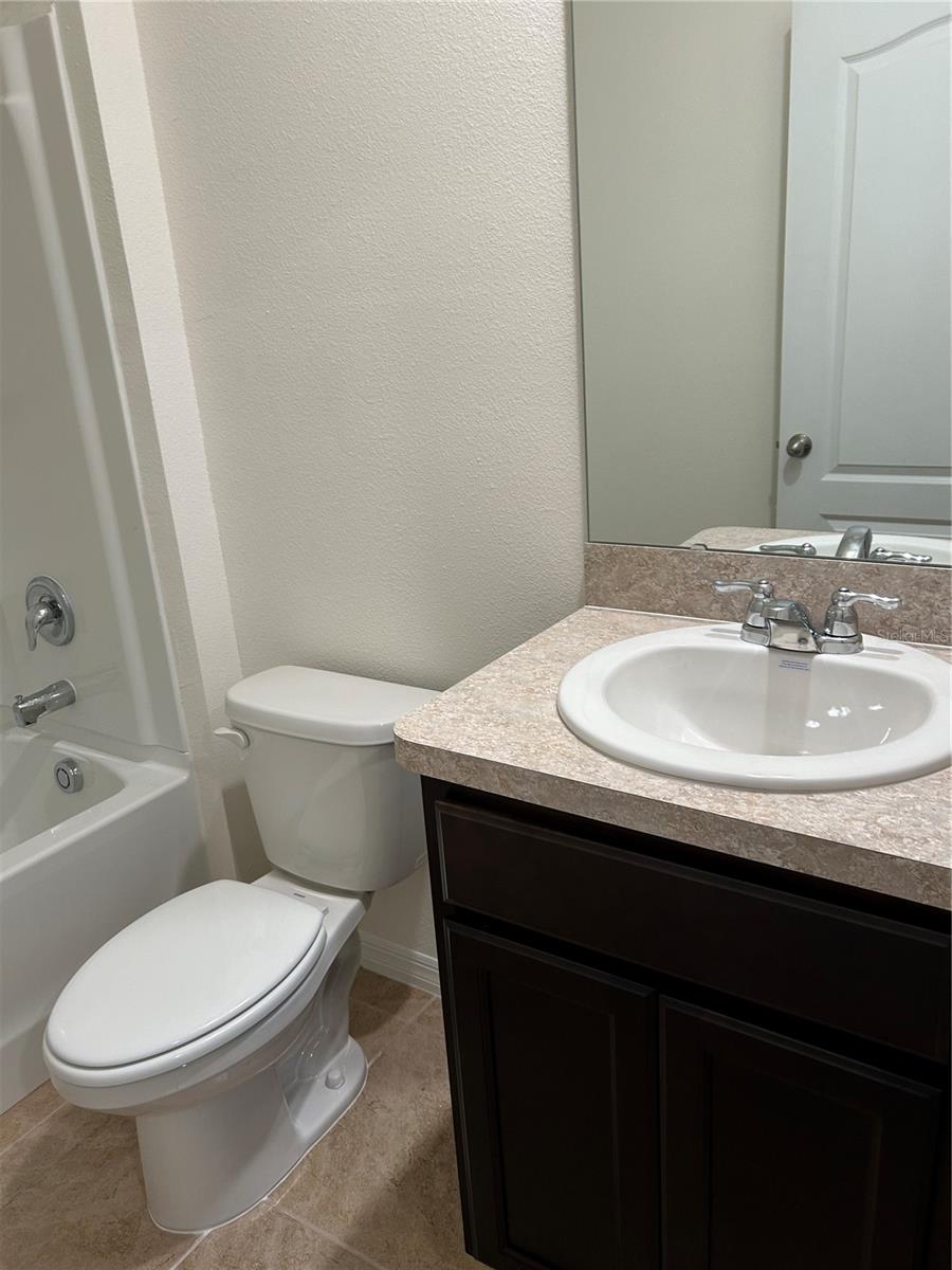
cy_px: 635
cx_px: 476
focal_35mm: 26
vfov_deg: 67.3
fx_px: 953
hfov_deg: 53.1
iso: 80
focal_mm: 5.7
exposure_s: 1/60
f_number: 1.5
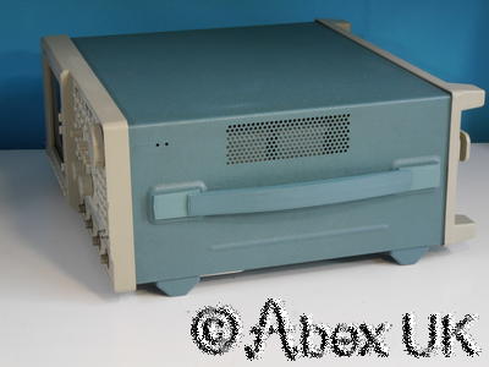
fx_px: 1130
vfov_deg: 18.4
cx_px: 244
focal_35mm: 80
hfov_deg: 24.4
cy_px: 184
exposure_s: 1/2
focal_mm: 40
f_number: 22
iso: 800
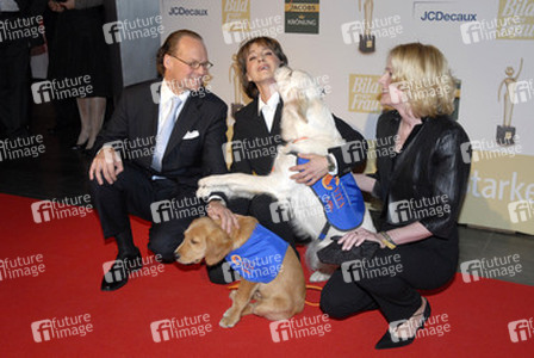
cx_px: 267
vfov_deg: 29.0
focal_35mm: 46
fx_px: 691
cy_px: 179
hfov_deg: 42.3
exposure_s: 1/125
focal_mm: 31
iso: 800
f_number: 5.6
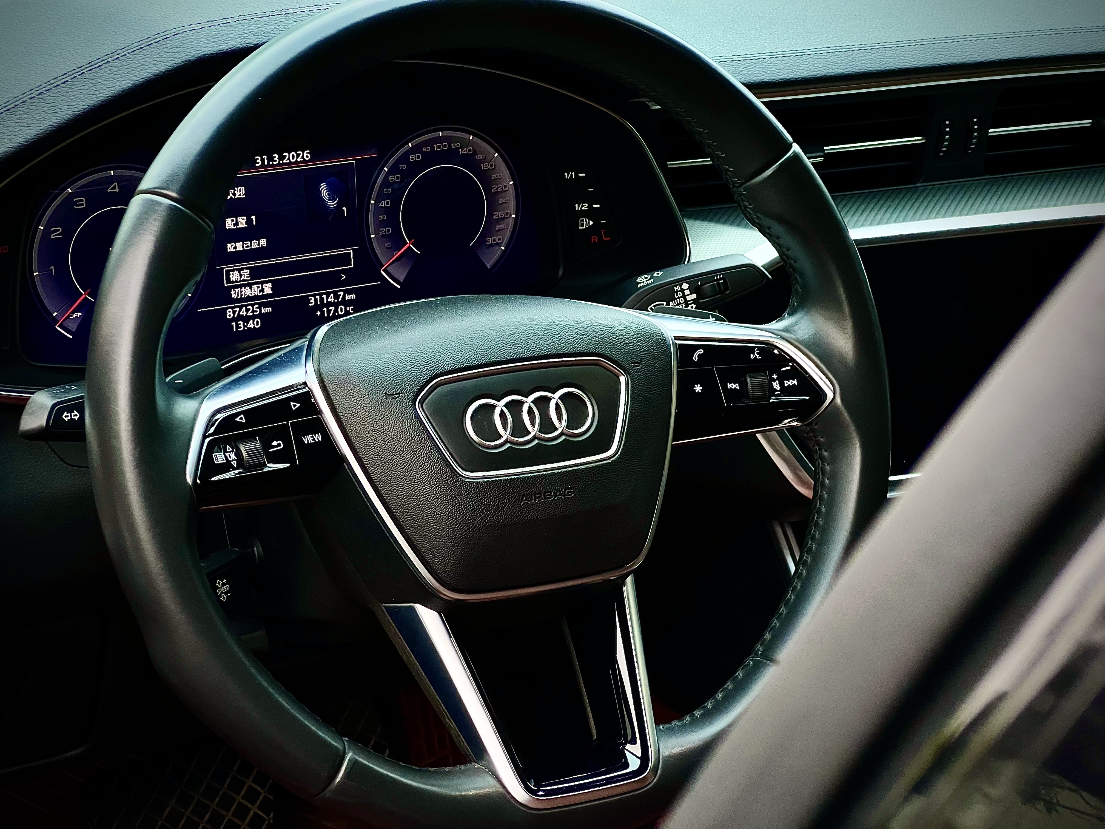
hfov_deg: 25.3
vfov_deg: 19.1
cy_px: 414
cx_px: 552
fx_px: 2458
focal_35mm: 77
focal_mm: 9
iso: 200
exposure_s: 1/99
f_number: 2.8
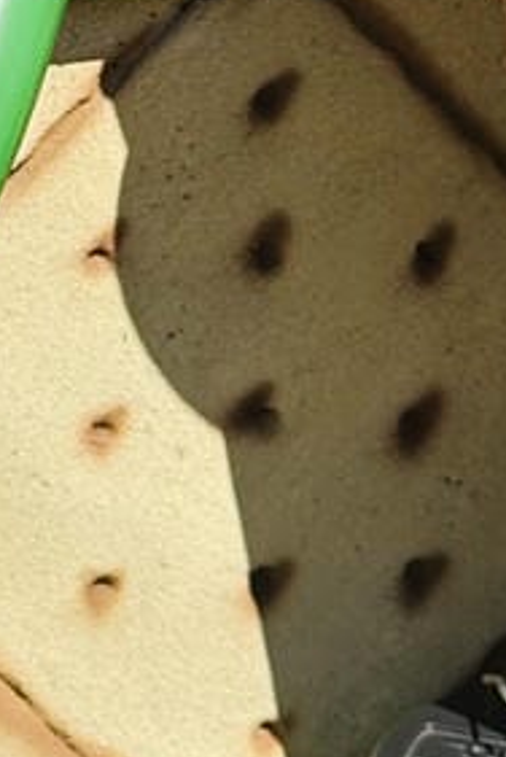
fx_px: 2986
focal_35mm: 142
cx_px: -269
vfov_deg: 14.2
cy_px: -40
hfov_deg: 9.4
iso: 80
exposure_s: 1/7042
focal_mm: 6.86
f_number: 1.78
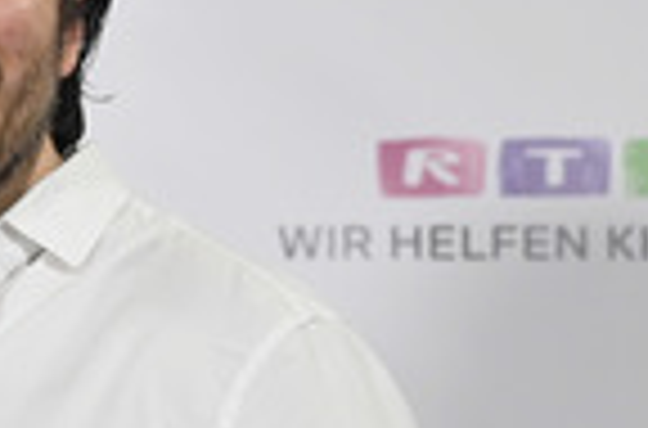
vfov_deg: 4.4
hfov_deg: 6.6
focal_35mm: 311
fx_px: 5580
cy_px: 324
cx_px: -254
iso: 1250
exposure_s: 1/320
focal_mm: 99
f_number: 3.5
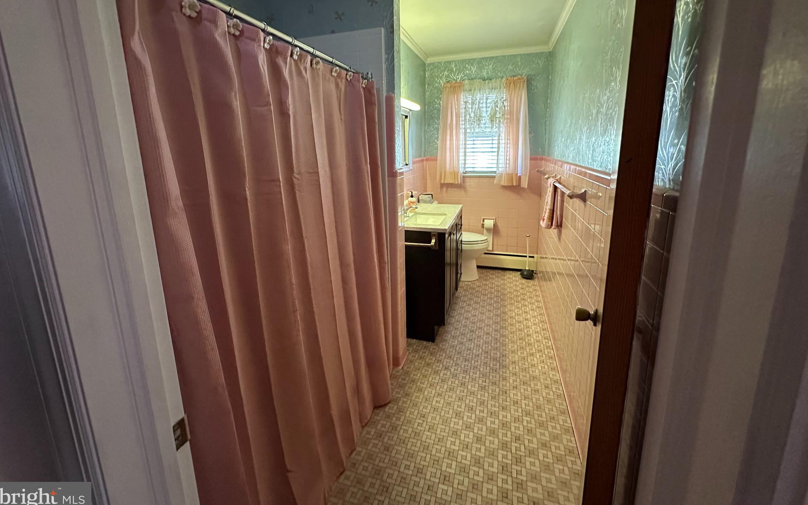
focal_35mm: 15
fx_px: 330
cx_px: 400
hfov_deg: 101.5
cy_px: 208
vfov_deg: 74.2
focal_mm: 2.22
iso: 800
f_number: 2.2
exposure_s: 1/60
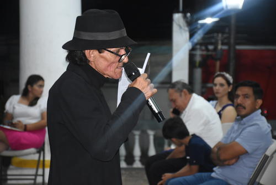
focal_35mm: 105
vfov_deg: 13.1
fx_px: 805
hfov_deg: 19.4
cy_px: 92
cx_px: 138
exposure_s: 1/80
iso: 3200
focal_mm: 70
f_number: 5.6
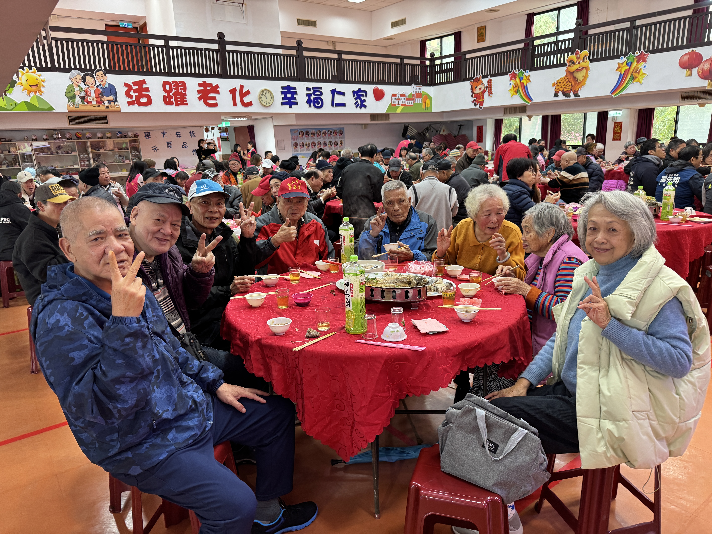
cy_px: 267
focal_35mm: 24
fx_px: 494
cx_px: 356
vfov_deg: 56.8
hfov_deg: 71.6
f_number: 1.78
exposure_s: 1/60
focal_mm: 6.76
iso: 250
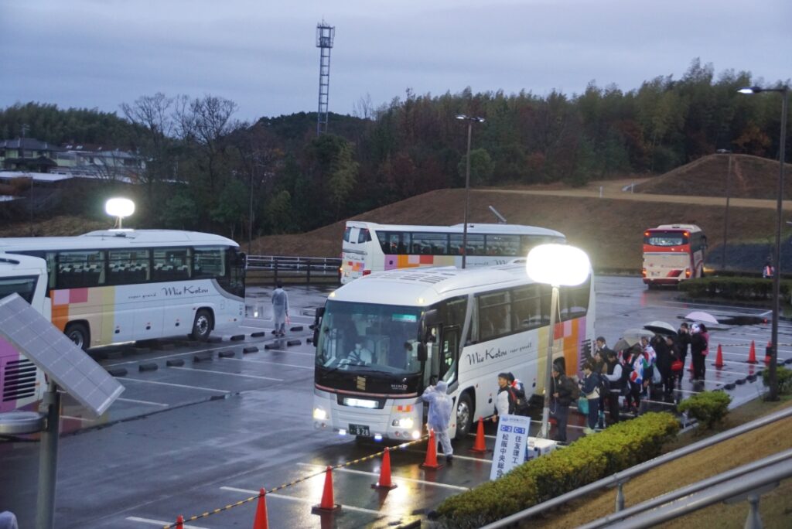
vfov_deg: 22.7
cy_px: 264
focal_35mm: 60
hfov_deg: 33.4
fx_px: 1321
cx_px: 396
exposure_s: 1/80
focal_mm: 40
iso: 1600
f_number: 4.5
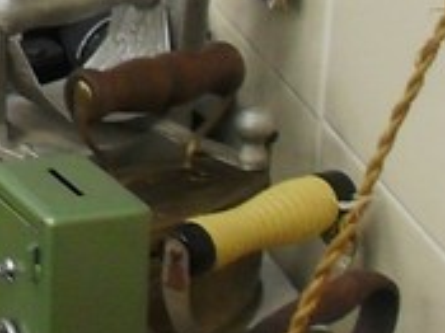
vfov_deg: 7.2
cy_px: 20
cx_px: -409
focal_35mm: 205
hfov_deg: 9.1
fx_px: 2634
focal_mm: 6.2
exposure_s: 1/45
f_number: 2.8
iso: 160
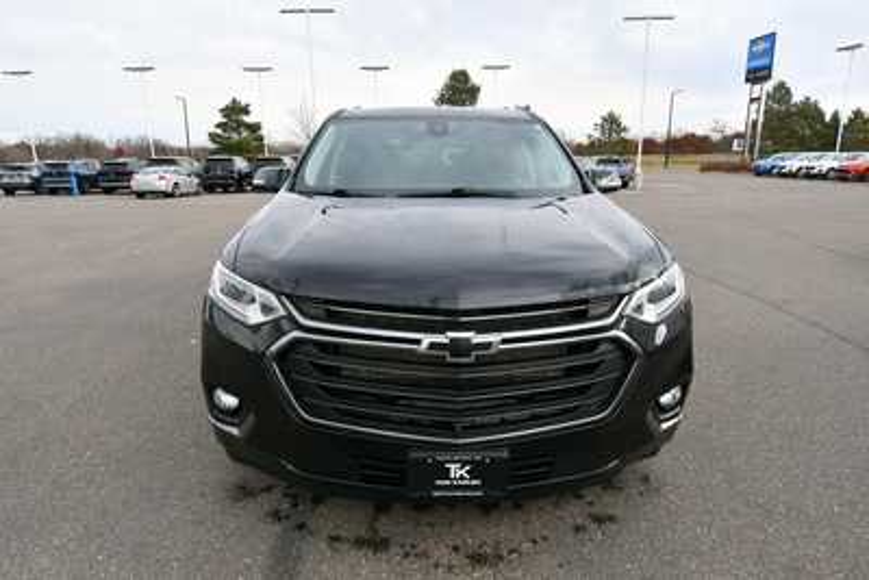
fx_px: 507
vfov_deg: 59.5
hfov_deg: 81.2
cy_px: 290
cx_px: 434
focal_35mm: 21
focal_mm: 14
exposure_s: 1/250
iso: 200
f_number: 8
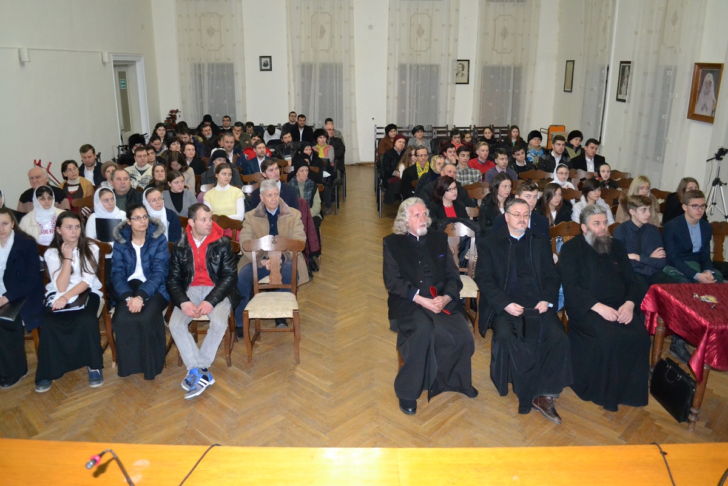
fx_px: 546
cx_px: 364
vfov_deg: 47.9
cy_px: 243
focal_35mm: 27
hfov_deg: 67.4
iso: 3200
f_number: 3.5
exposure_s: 1/60
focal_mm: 18
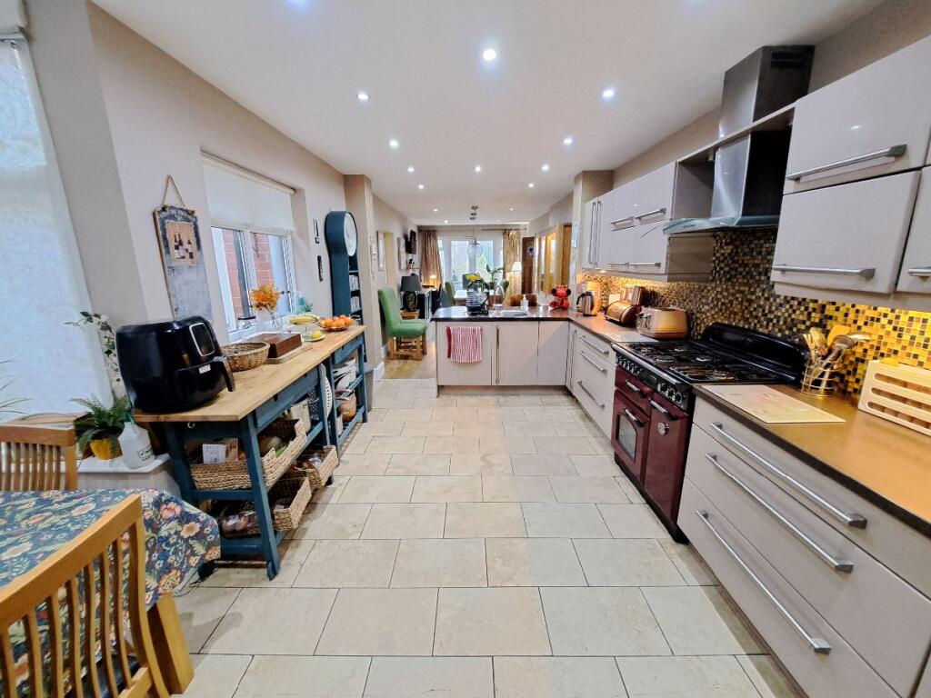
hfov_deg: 106.2
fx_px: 350
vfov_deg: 89.9
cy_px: 349
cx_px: 466
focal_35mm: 13
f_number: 2.2
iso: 400
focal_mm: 1.74
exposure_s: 1/25
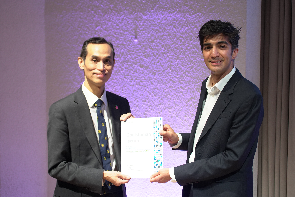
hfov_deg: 20.4
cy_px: 98
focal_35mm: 100
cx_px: 148
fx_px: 819
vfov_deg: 13.7
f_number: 5.6
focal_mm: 100
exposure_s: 1/200
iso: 2000
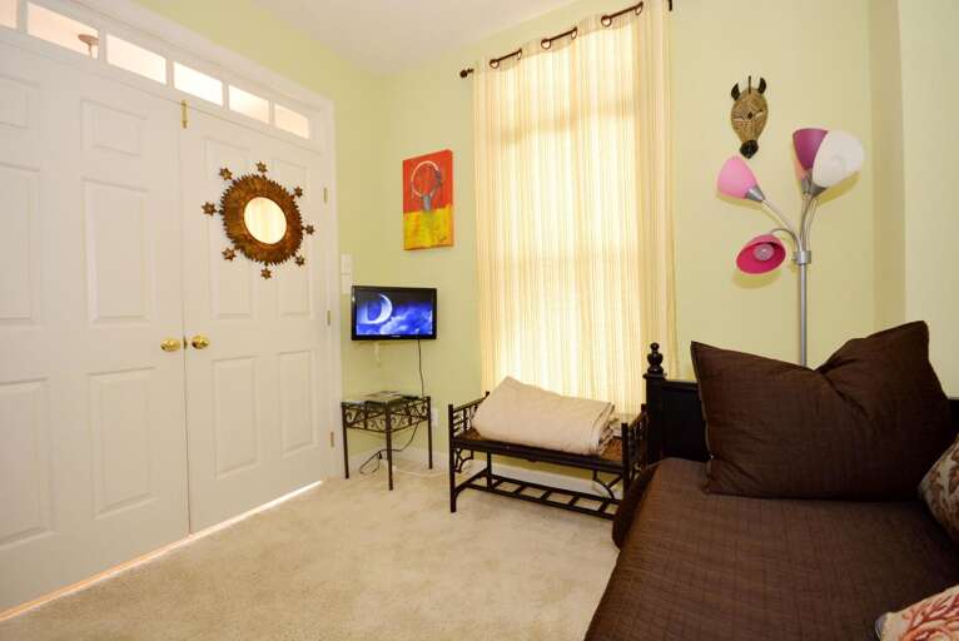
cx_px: 480
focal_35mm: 15
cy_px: 320
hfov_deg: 100.3
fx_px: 400
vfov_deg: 77.4
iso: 1000
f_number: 7.1
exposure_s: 1/60
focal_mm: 10
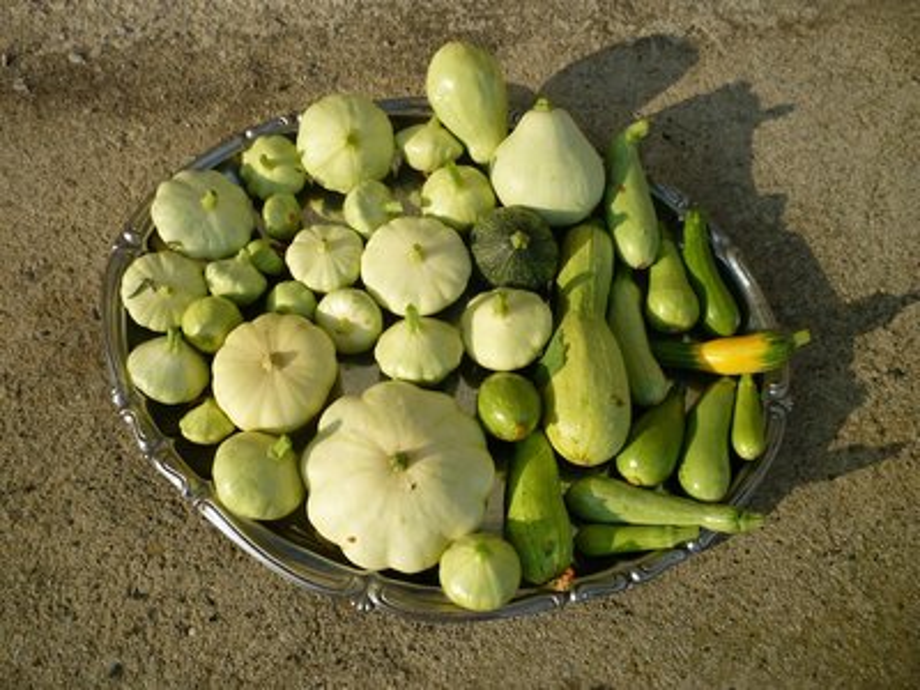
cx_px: 460
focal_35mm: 29
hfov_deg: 61.7
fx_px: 771
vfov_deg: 48.2
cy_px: 345
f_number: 3.5
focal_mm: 5.2
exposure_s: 1/500
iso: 80
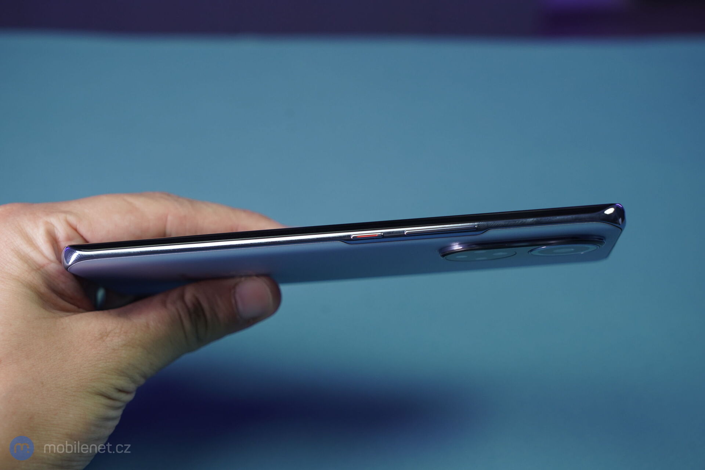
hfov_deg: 28.8
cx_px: 352
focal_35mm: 70
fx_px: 1371
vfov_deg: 19.5
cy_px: 235
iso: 800
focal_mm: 70
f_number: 6.3
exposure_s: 1/160
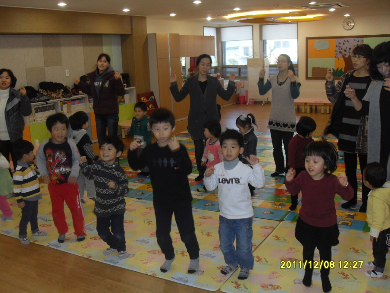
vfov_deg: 38.7
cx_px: 195
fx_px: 417
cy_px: 146
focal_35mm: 37
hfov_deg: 50.1
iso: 120
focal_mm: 6.3
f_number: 2.8
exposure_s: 1/45
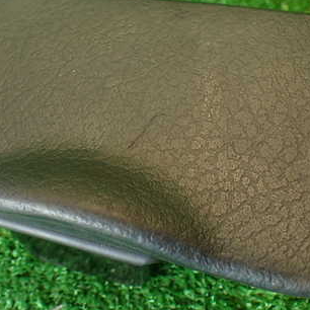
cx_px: 123
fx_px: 527
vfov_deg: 32.8
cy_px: 142
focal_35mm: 52
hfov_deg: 32.7
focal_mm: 5.4
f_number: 2.3
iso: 200
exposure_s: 1/30
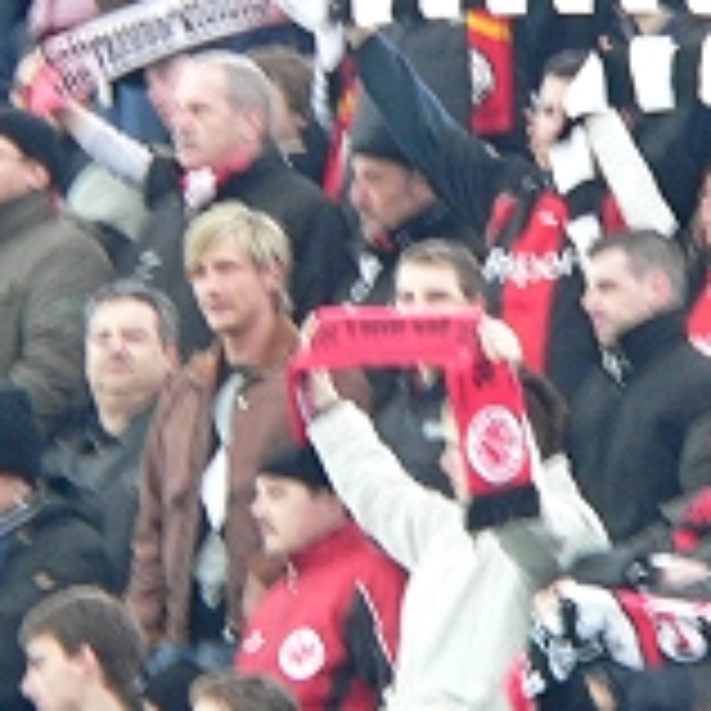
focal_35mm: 1054
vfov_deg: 1.7
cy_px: 261
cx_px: 536
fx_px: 24493
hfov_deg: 1.7
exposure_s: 1/20
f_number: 2.8
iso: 200
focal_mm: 55.1
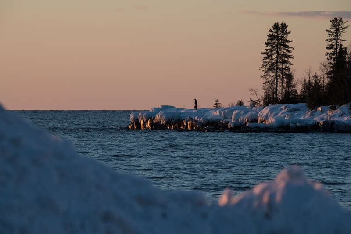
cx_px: 176
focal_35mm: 330
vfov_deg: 4.2
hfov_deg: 6.2
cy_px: 117
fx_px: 3217
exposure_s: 1/500
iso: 1000
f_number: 14
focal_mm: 330
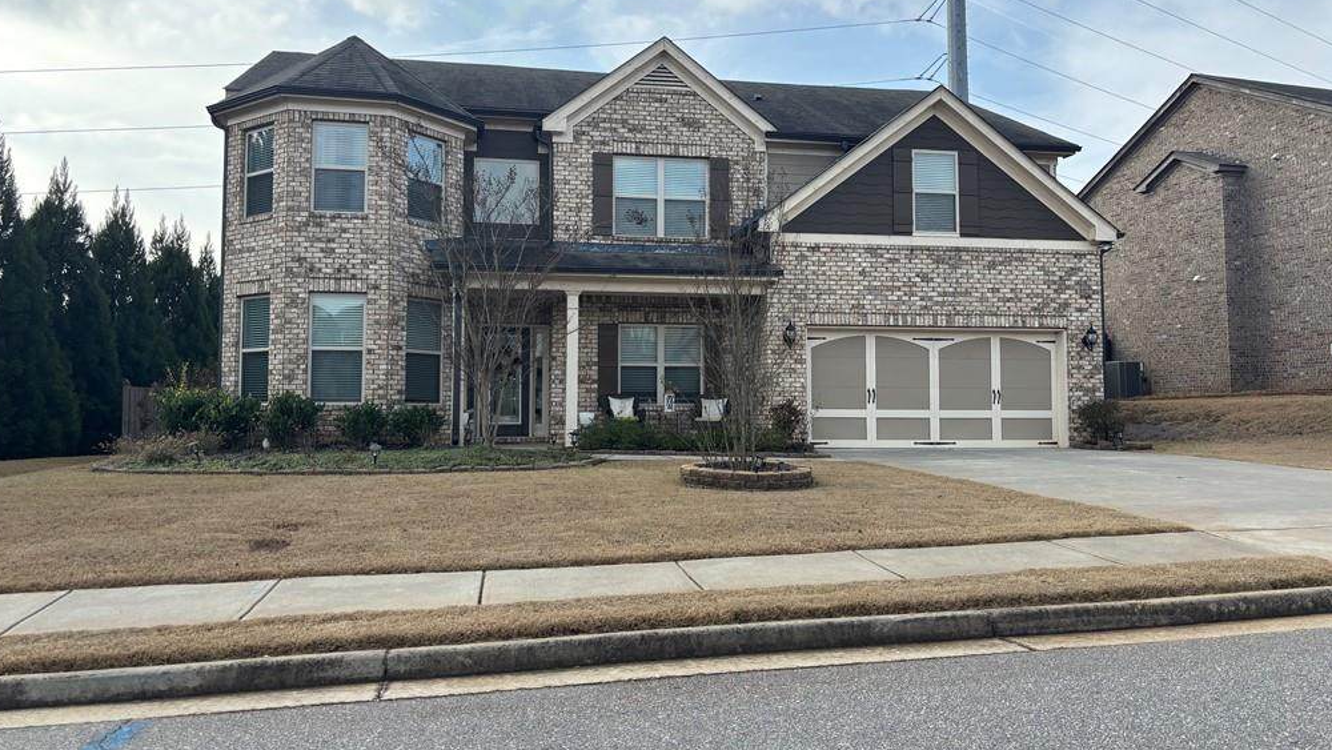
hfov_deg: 66.1
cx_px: 665
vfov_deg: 40.2
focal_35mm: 29
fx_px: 1024
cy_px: 348
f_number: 1.6
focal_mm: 5.96
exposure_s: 1/1667
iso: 50
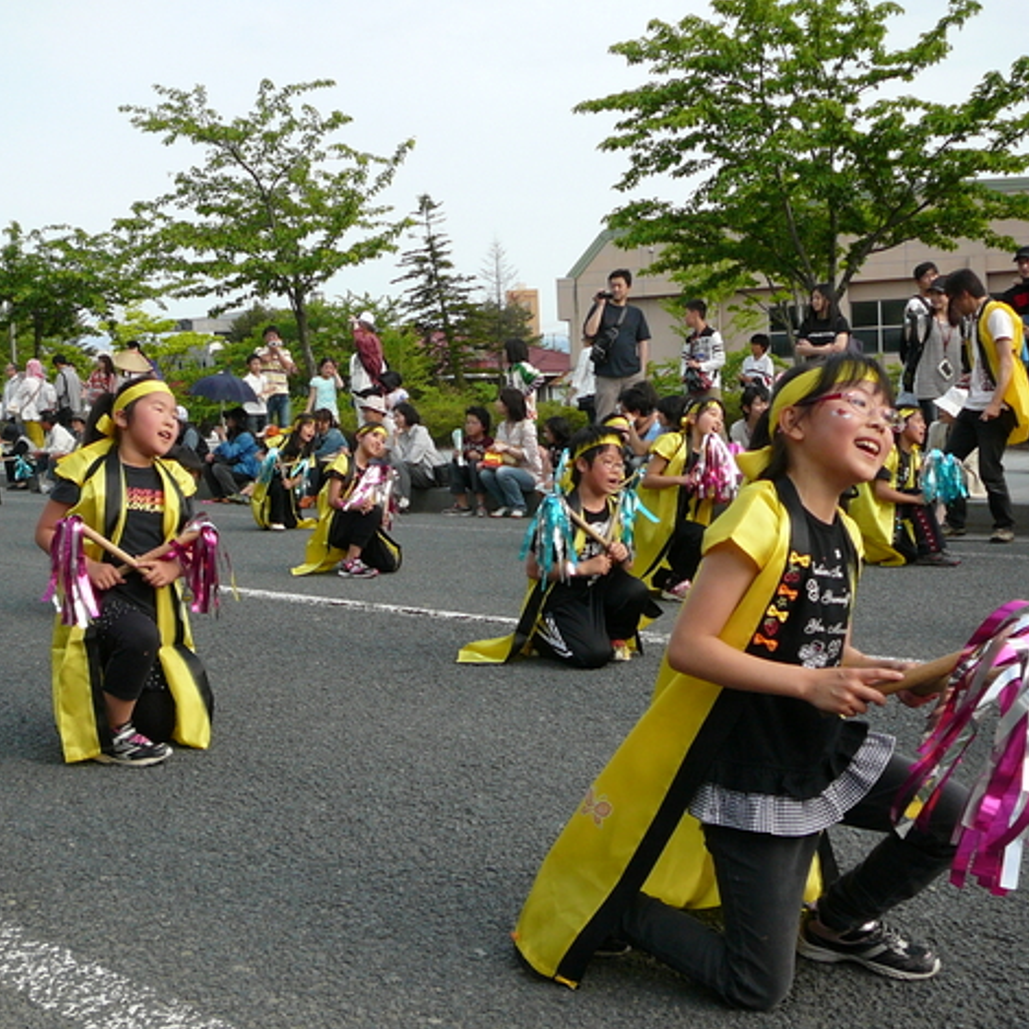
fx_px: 1413
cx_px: 450
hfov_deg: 40.0
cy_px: 511
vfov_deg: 40.0
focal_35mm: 42
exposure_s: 1/640
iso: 100
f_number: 2.8
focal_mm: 5.2
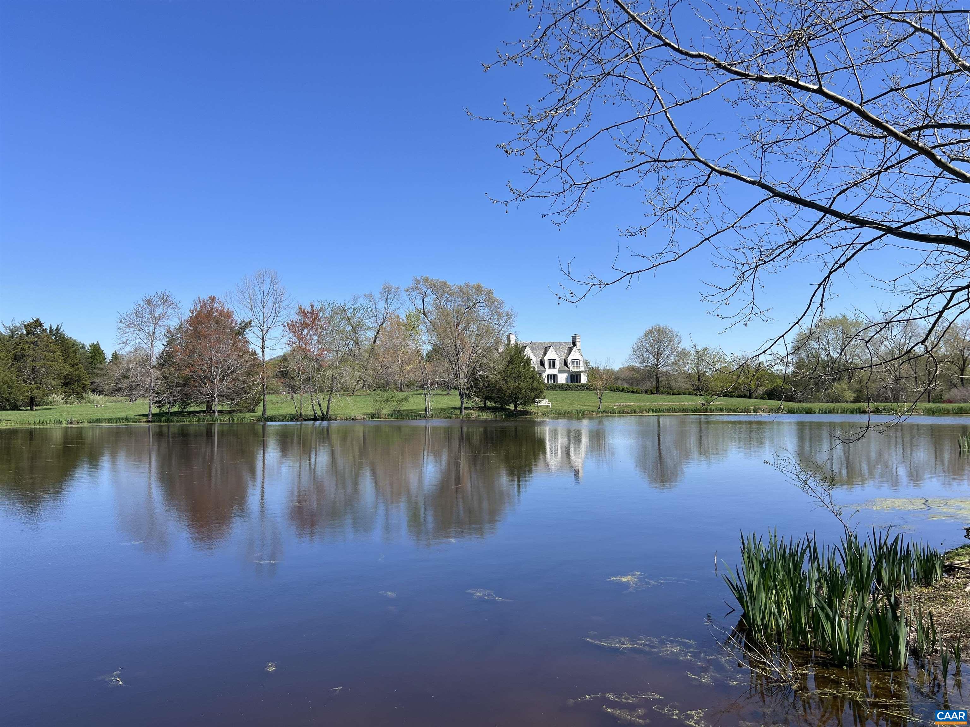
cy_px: 364
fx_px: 729
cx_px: 485
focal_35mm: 26
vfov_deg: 53.1
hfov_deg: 67.3
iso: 50
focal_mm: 5.7
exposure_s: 1/3571
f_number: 1.5
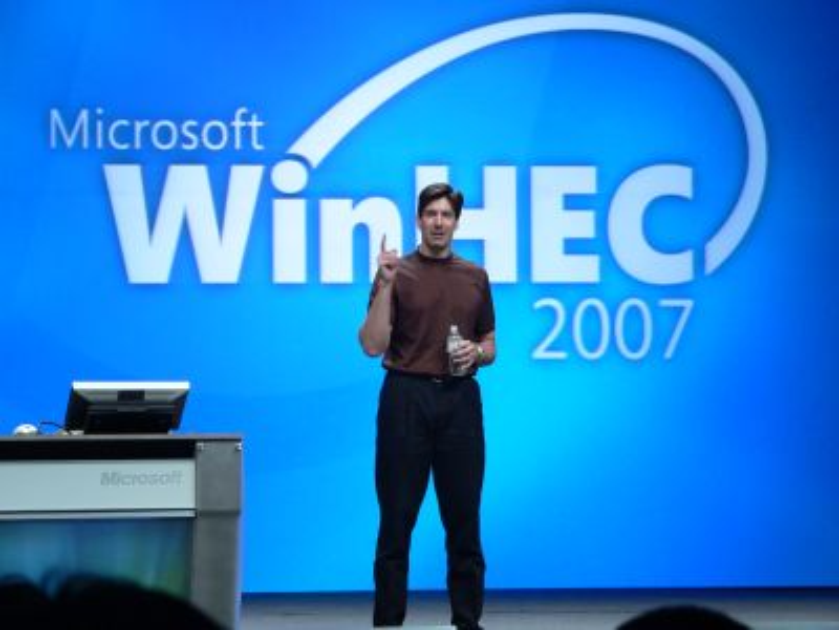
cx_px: 420
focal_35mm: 125
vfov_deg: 11.9
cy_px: 315
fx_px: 3030
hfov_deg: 15.8
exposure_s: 1/30
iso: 200
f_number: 2.8
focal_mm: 20.8
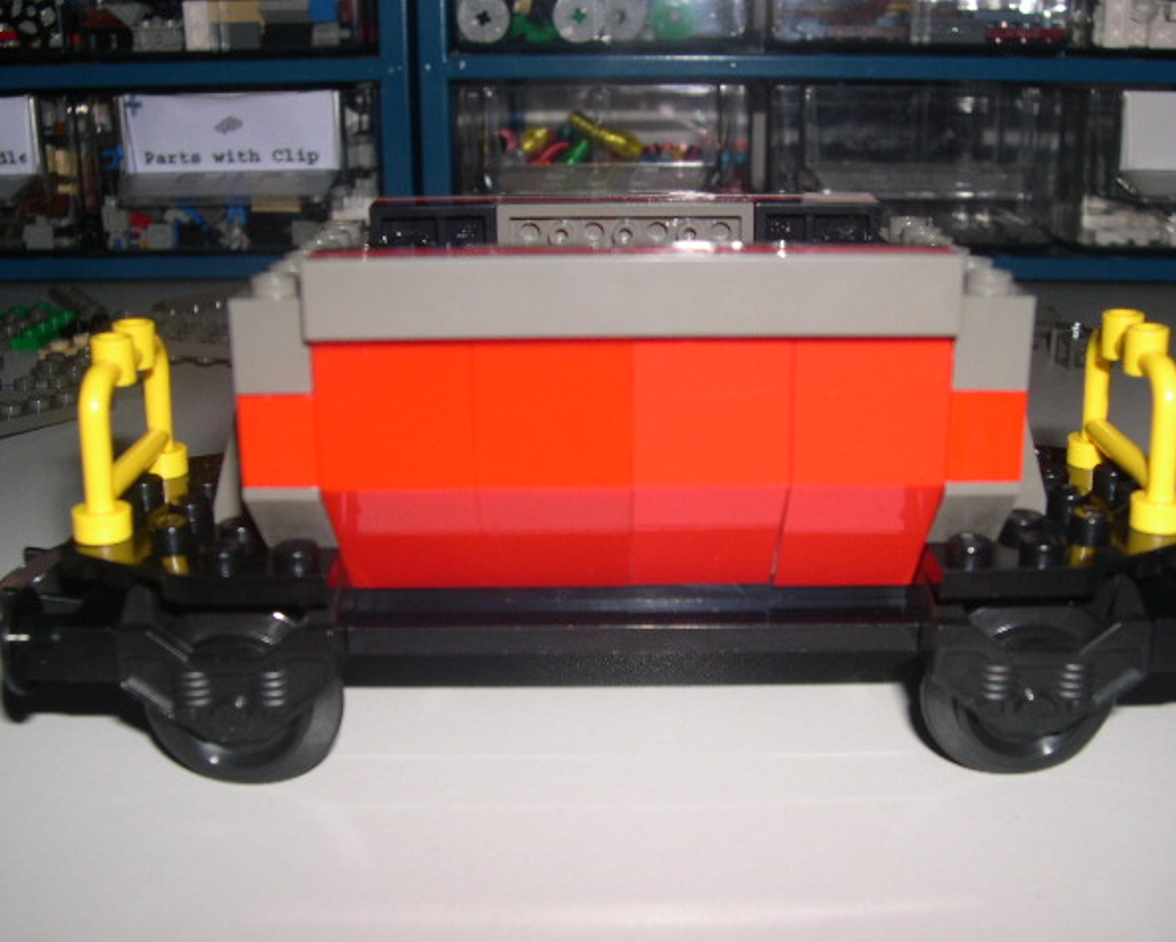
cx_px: 603
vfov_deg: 37.4
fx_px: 1393
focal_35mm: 40
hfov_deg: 45.8
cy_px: 468
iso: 100
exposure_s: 1/60
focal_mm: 8
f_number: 7.6
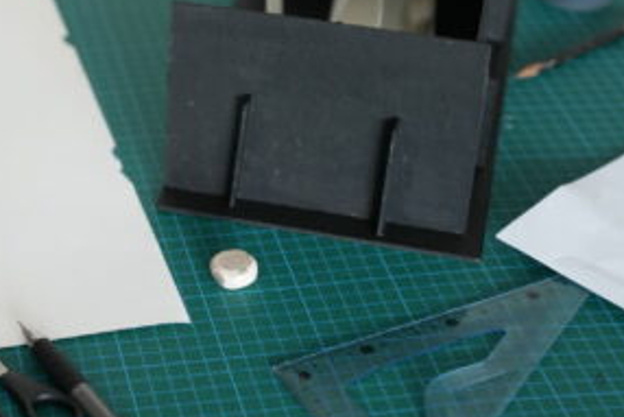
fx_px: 1958
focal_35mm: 113
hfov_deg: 17.8
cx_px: 46
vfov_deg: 12.1
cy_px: 59
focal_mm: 53.9
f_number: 2.8
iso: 800
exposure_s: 1/60
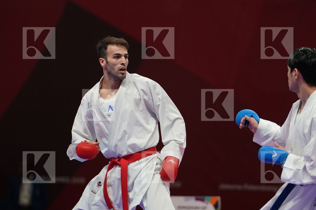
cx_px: 158
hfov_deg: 6.7
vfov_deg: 4.5
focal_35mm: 306
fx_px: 2686
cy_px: 105
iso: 3200
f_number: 4
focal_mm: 204
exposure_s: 1/1000
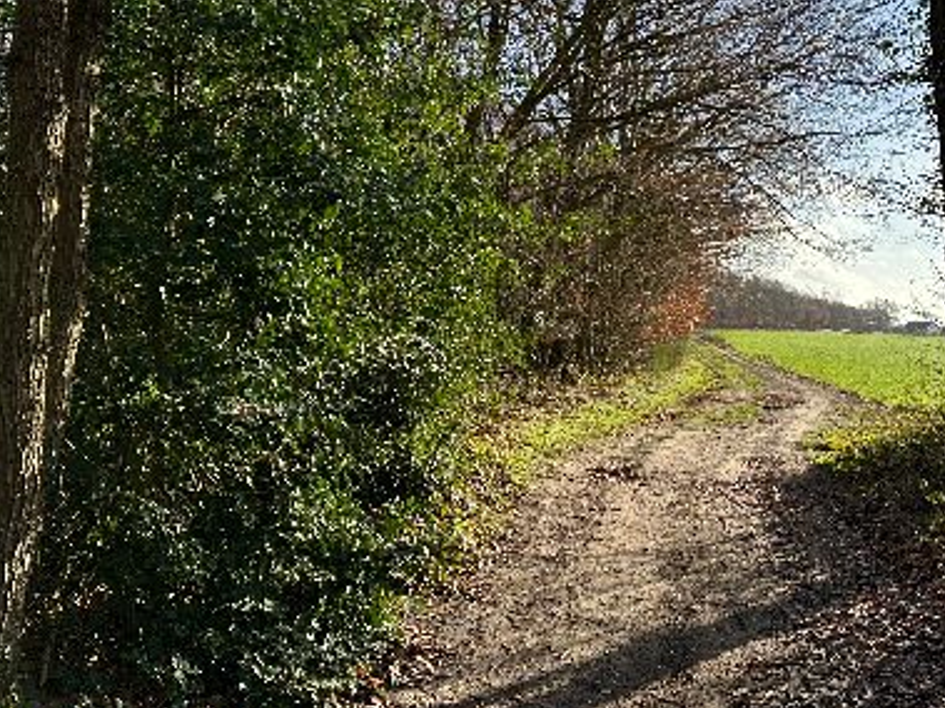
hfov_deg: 48.2
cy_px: 267
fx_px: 1037
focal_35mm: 38
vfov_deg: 37.5
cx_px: 626
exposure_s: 1/2299
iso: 80
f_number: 1.78
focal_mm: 6.86
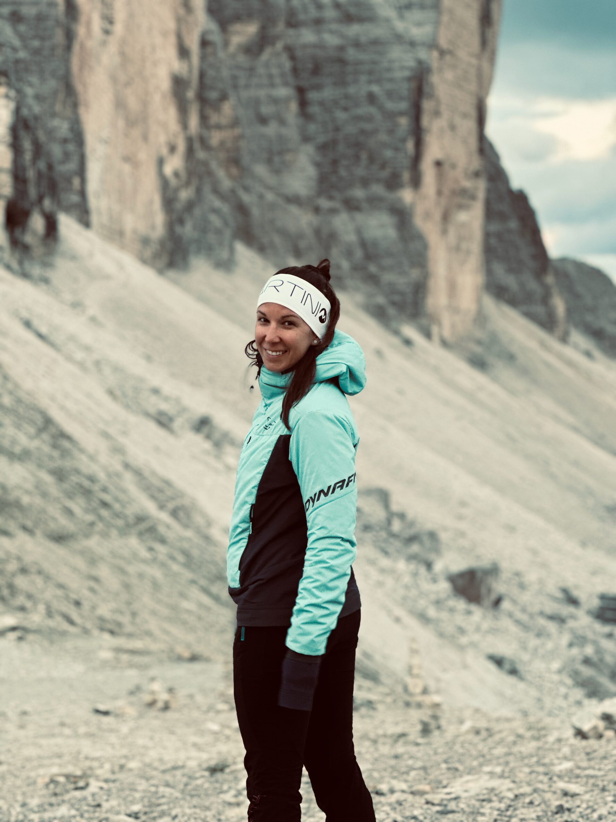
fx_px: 1827
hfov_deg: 19.1
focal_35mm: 77
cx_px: 308
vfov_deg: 25.3
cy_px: 411
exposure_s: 1/40
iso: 160
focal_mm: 9
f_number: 2.8
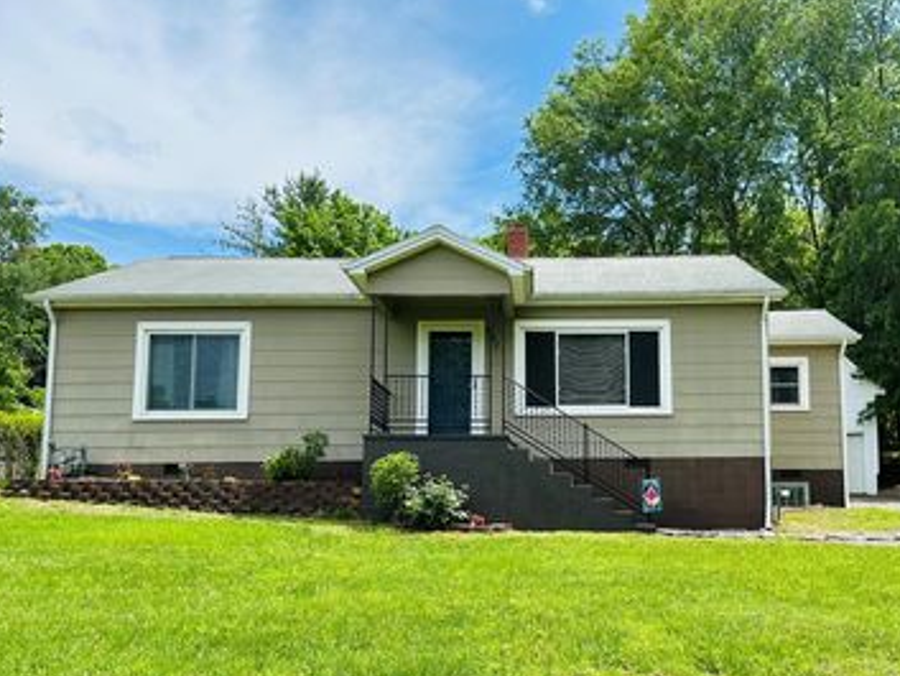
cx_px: 566
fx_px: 884
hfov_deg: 53.3
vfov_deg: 41.6
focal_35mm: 34
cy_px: 415
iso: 80
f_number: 1.78
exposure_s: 1/2882
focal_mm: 6.86
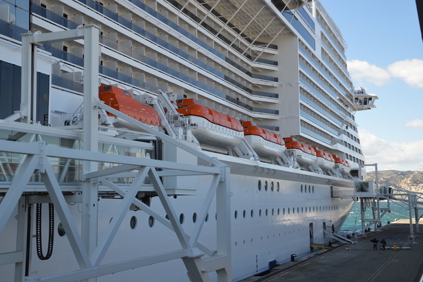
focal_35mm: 45
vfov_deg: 29.8
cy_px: 141
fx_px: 528
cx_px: 212
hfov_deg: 43.6
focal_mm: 30
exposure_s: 1/160
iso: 100
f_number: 6.3
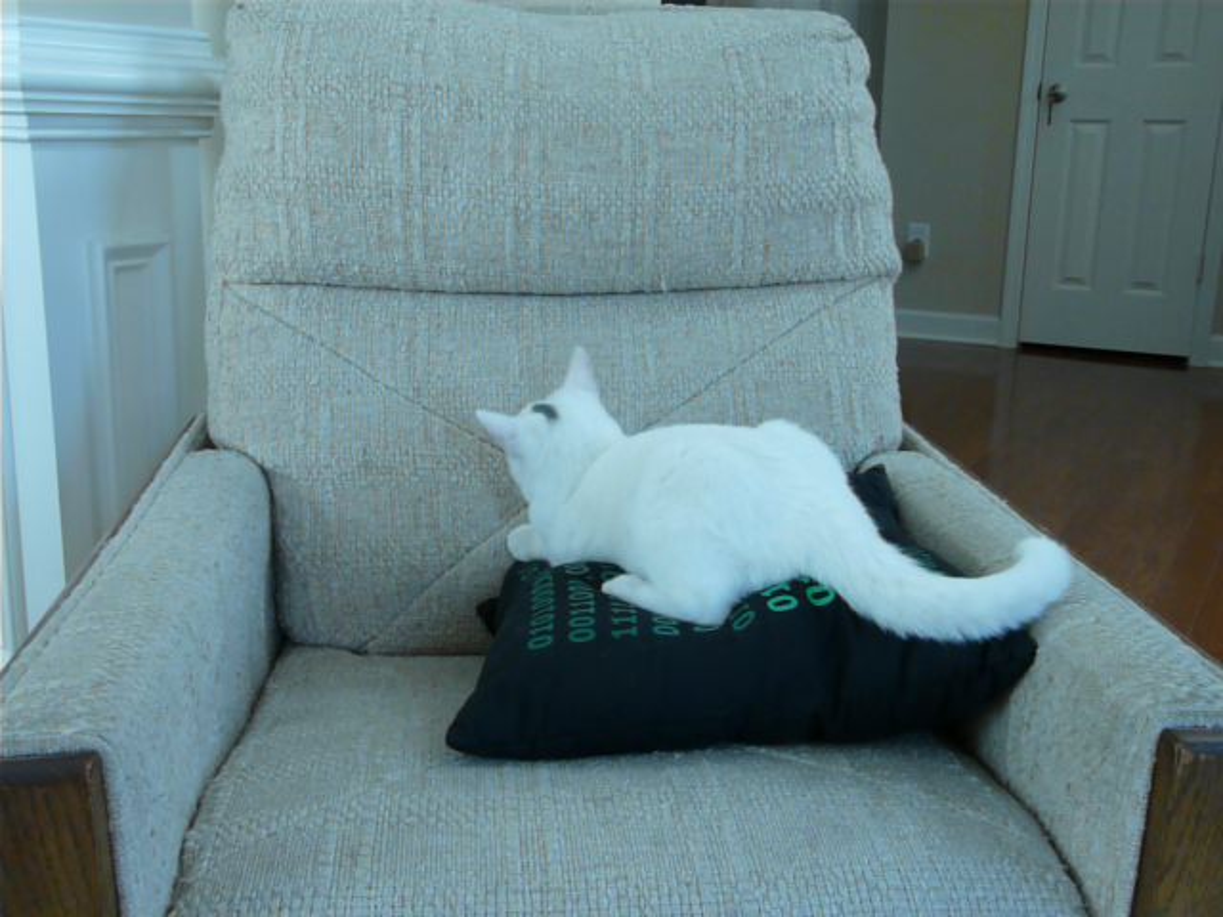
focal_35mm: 39
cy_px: 458
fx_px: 1378
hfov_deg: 47.9
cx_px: 612
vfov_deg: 36.8
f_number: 4
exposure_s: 1/80
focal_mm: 6.4
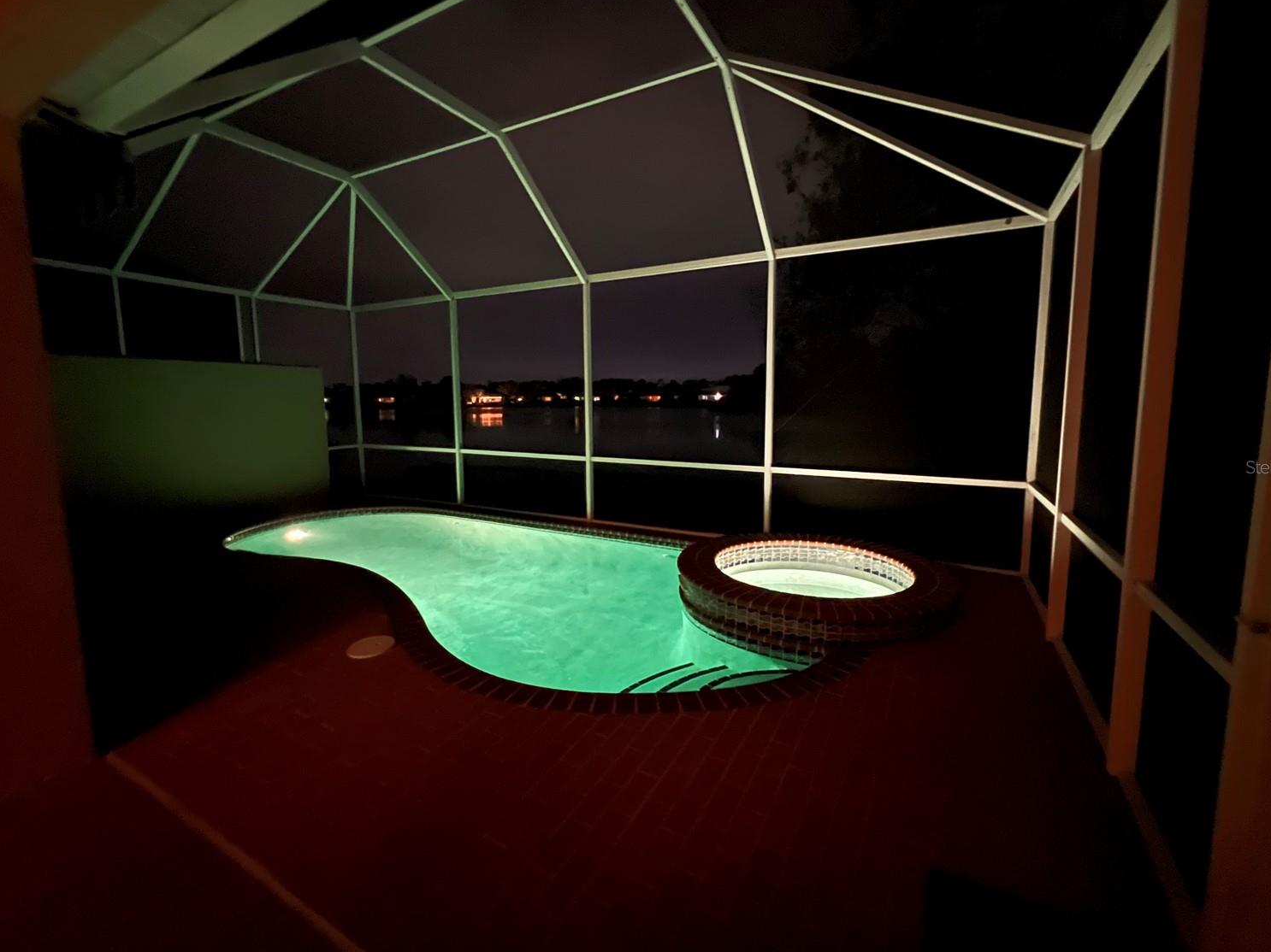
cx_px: 642
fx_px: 514
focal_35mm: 14
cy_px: 467
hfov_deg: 102.1
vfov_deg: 85.6
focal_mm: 1.57
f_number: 1.8
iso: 3200
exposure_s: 1/8
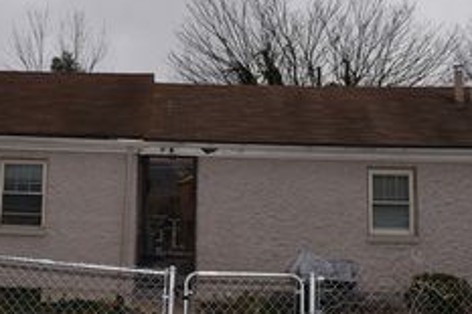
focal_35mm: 58
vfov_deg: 22.6
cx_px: 138
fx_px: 760
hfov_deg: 34.0
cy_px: 15
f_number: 5.6
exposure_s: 1/125
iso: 200
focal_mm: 18
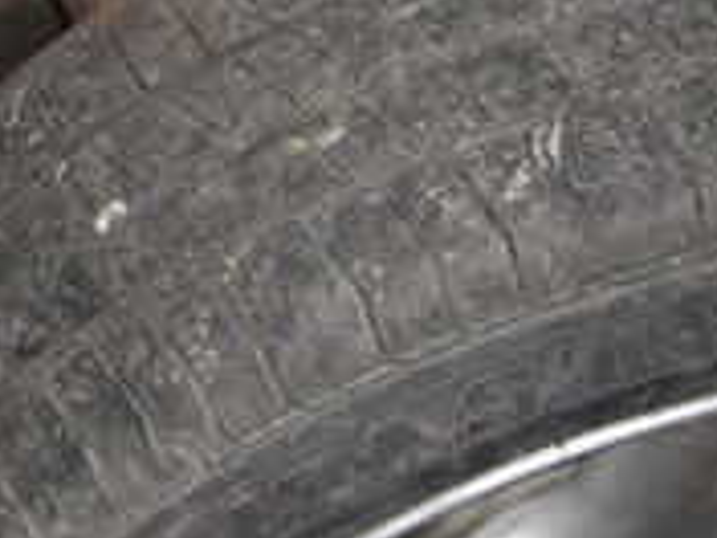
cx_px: -297
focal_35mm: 138
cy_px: -73
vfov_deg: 10.6
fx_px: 2858
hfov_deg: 13.6
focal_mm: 7.9
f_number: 2.8
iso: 100
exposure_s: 1/60
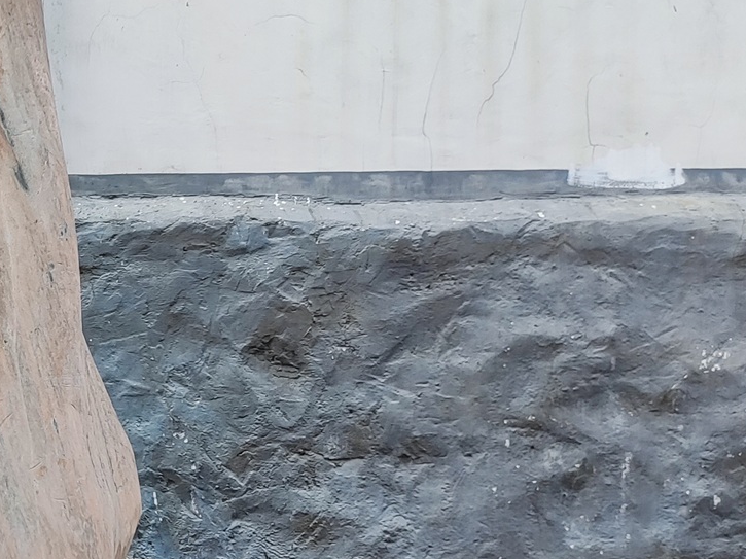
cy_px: 265
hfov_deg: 25.6
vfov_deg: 21.3
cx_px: -119
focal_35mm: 69
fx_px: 1486
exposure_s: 1/383
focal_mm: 4.71
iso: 50
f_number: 1.79
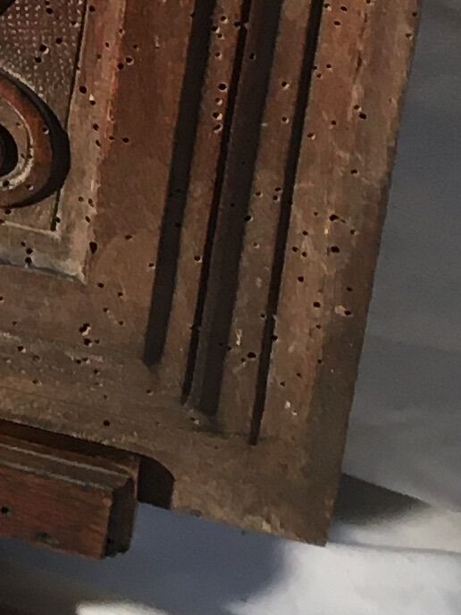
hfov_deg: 8.4
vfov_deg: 10.9
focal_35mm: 170
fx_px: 3019
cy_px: -493
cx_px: -415
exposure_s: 1/33
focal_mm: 4.15
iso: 64
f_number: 2.2
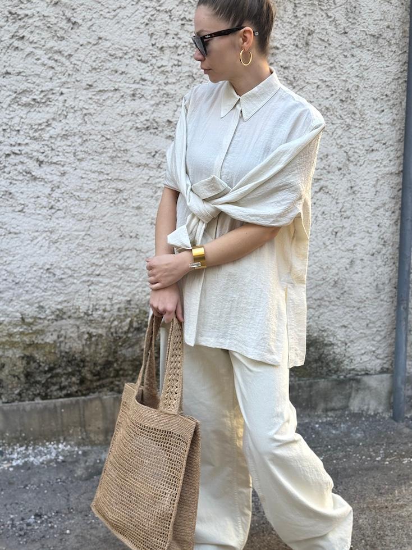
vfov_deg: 39.7
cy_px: 275
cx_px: 206
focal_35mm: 48
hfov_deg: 30.3
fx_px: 762
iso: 64
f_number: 1.78
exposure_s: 1/609
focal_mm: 6.76
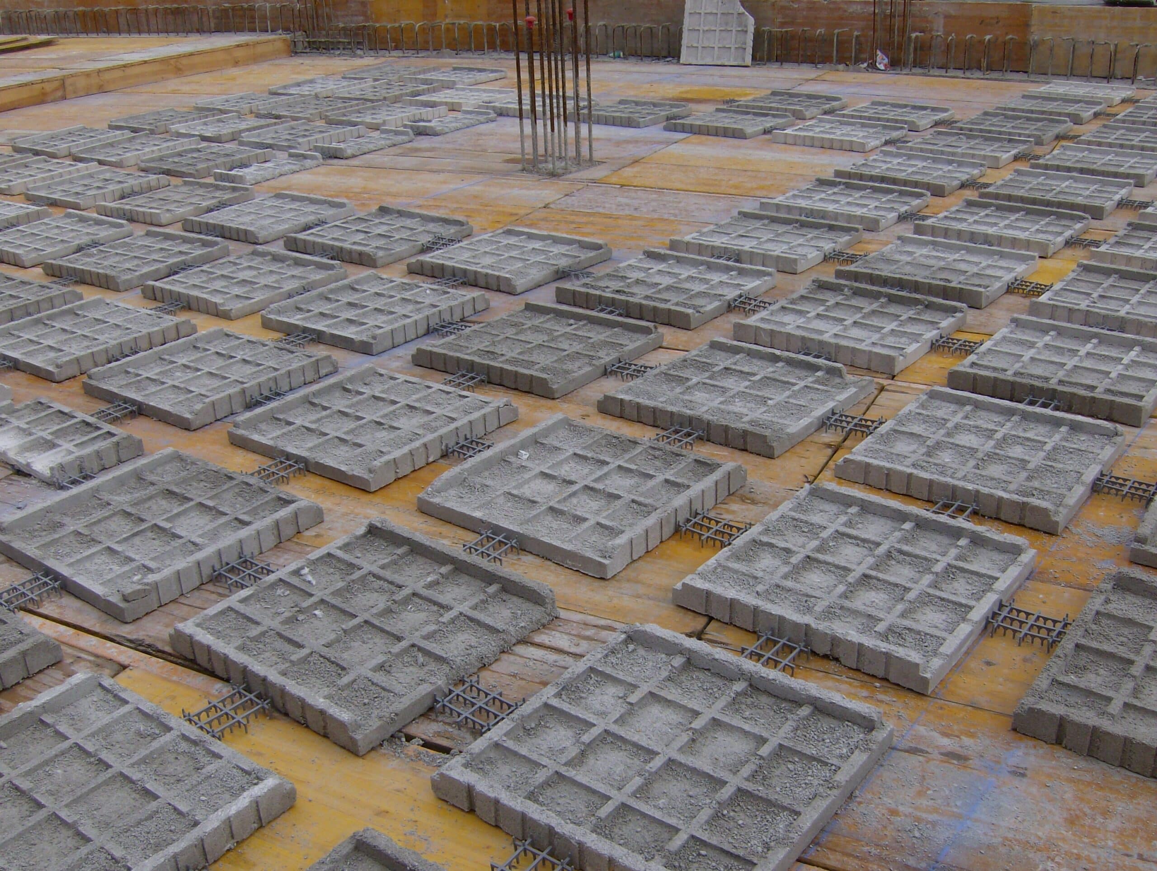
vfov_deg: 39.7
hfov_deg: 51.3
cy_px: 436
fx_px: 1205
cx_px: 578
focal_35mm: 36
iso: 100
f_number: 4.7
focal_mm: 6
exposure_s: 1/469
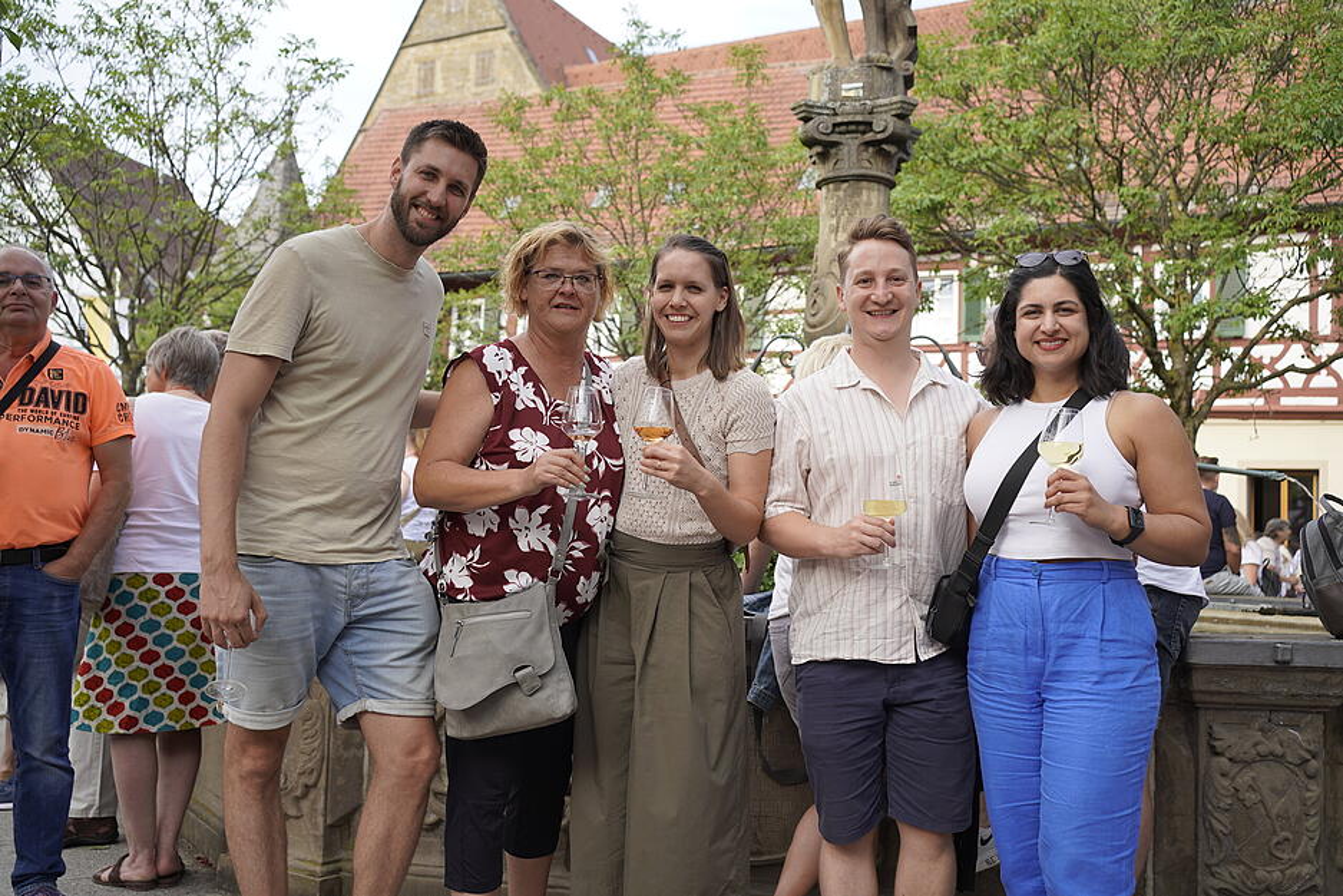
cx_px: 672
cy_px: 448
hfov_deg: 54.4
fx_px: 1306
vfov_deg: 37.9
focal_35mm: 35
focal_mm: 35
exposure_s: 1/160
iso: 125
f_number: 4
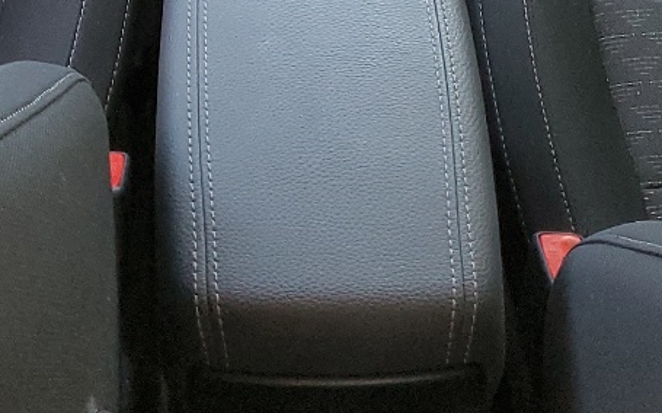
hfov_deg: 21.4
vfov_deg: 12.1
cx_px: 239
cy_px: -378
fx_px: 1749
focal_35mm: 97
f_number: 1.5
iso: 95
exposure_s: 1/120
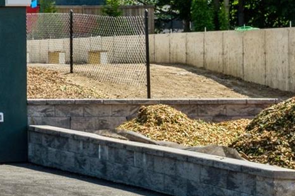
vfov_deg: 12.6
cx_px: -307
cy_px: -52
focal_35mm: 105
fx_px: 860
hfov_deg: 15.4
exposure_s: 1/320
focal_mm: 24
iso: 200
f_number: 11
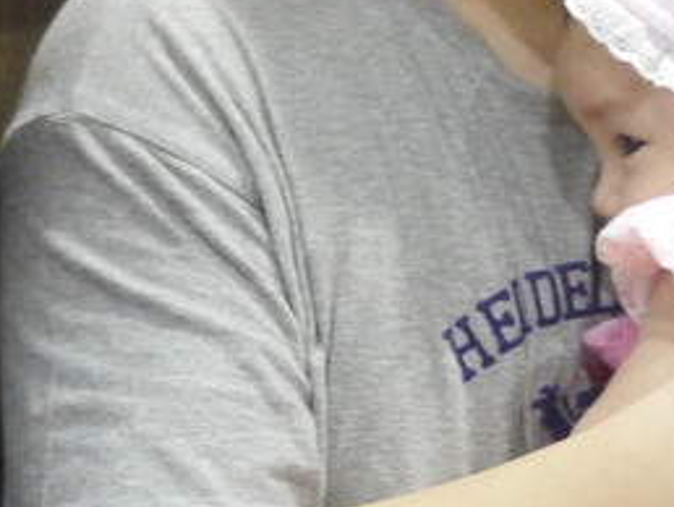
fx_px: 3625
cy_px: 285
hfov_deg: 10.6
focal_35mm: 186
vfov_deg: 8.0
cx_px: 421
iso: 640
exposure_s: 1/60
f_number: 1.7
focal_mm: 20
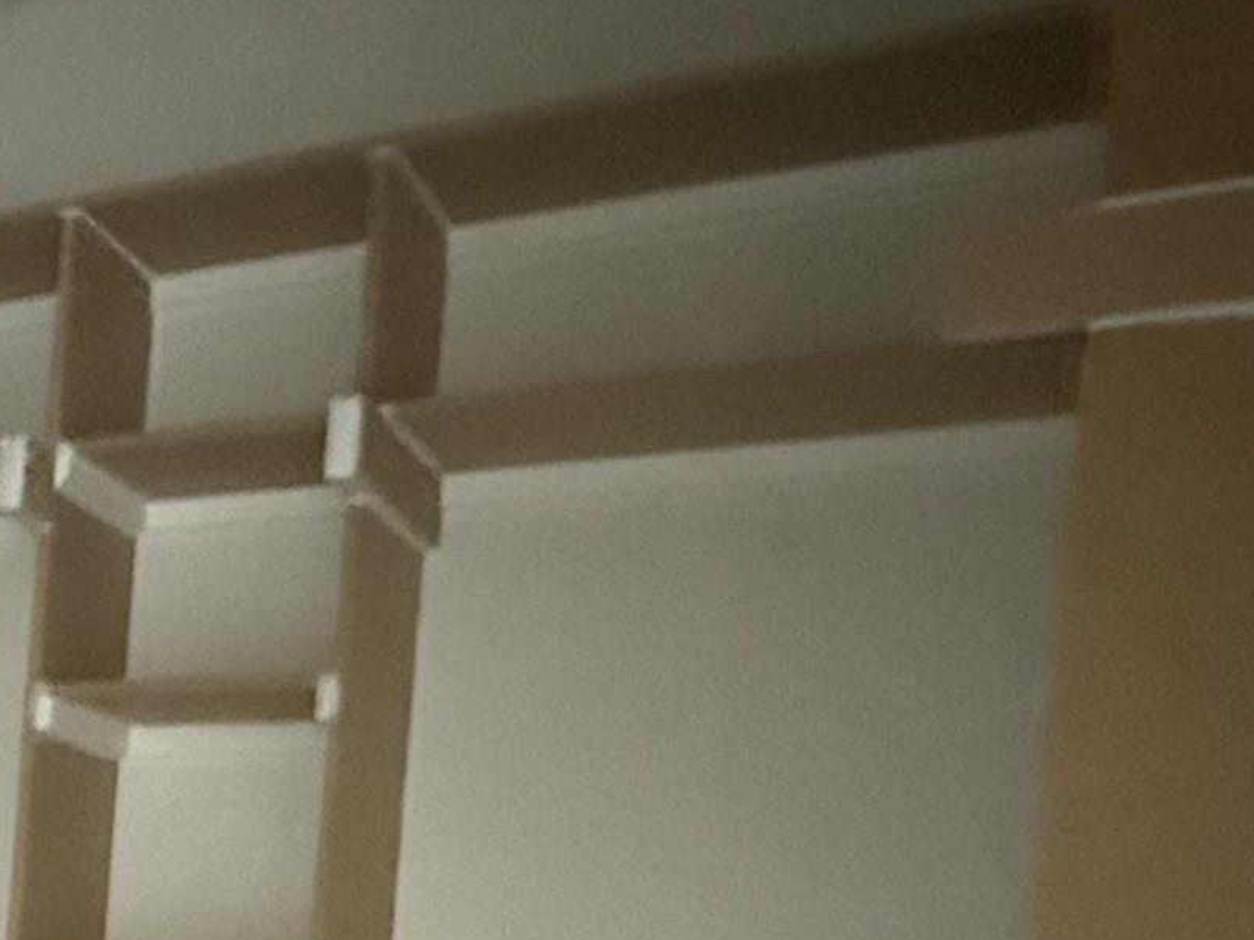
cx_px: -469
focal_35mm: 54
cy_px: 1038
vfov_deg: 25.1
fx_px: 1956
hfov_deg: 27.9
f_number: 2.2
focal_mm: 2.22
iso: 1600
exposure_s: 1/40
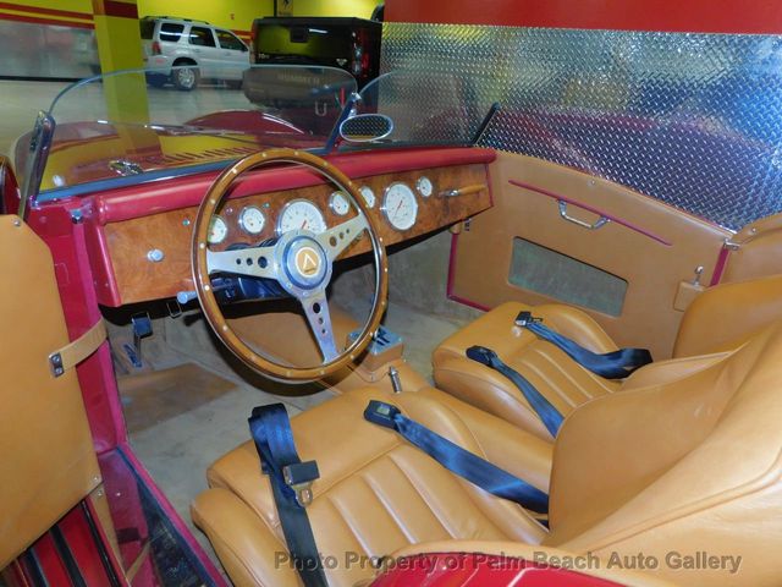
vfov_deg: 58.9
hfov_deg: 73.9
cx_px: 391
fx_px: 520
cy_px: 294
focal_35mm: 23
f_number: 3
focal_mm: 4
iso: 200
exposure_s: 1/30
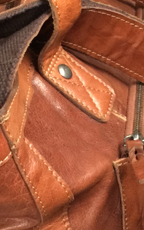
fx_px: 885
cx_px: 104
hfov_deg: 9.3
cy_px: 90
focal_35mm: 141
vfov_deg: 14.8
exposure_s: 1/4
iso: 125
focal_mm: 4.15
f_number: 2.2
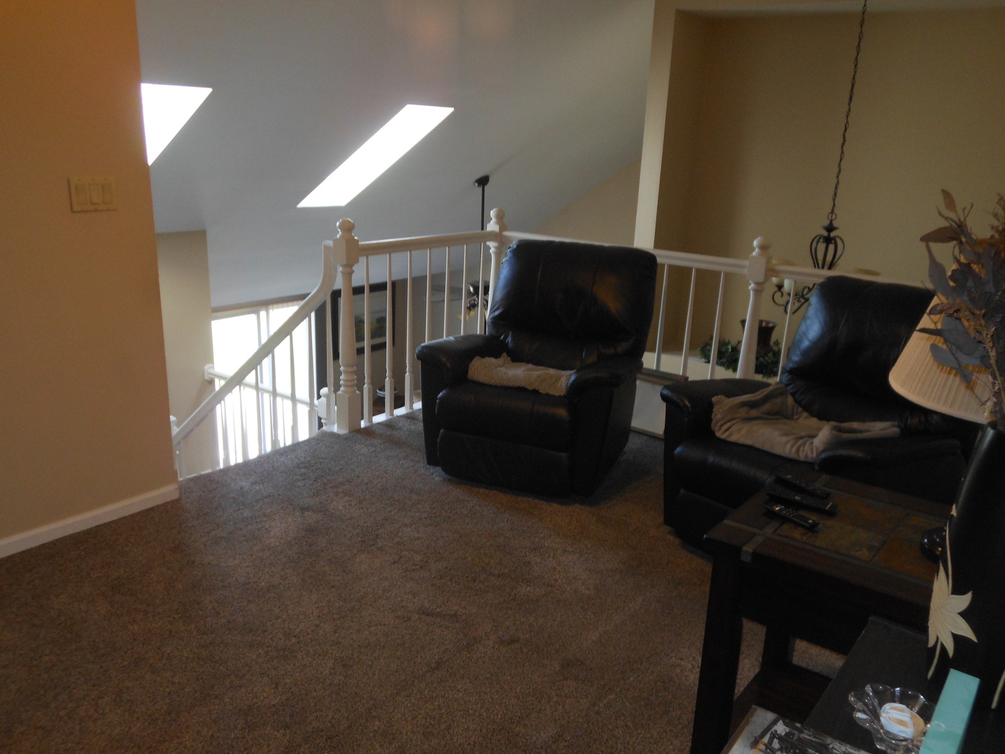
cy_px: 377
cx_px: 502
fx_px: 842
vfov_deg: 48.2
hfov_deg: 61.7
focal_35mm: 29
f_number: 3.3
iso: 200
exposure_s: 1/25
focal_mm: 5.2
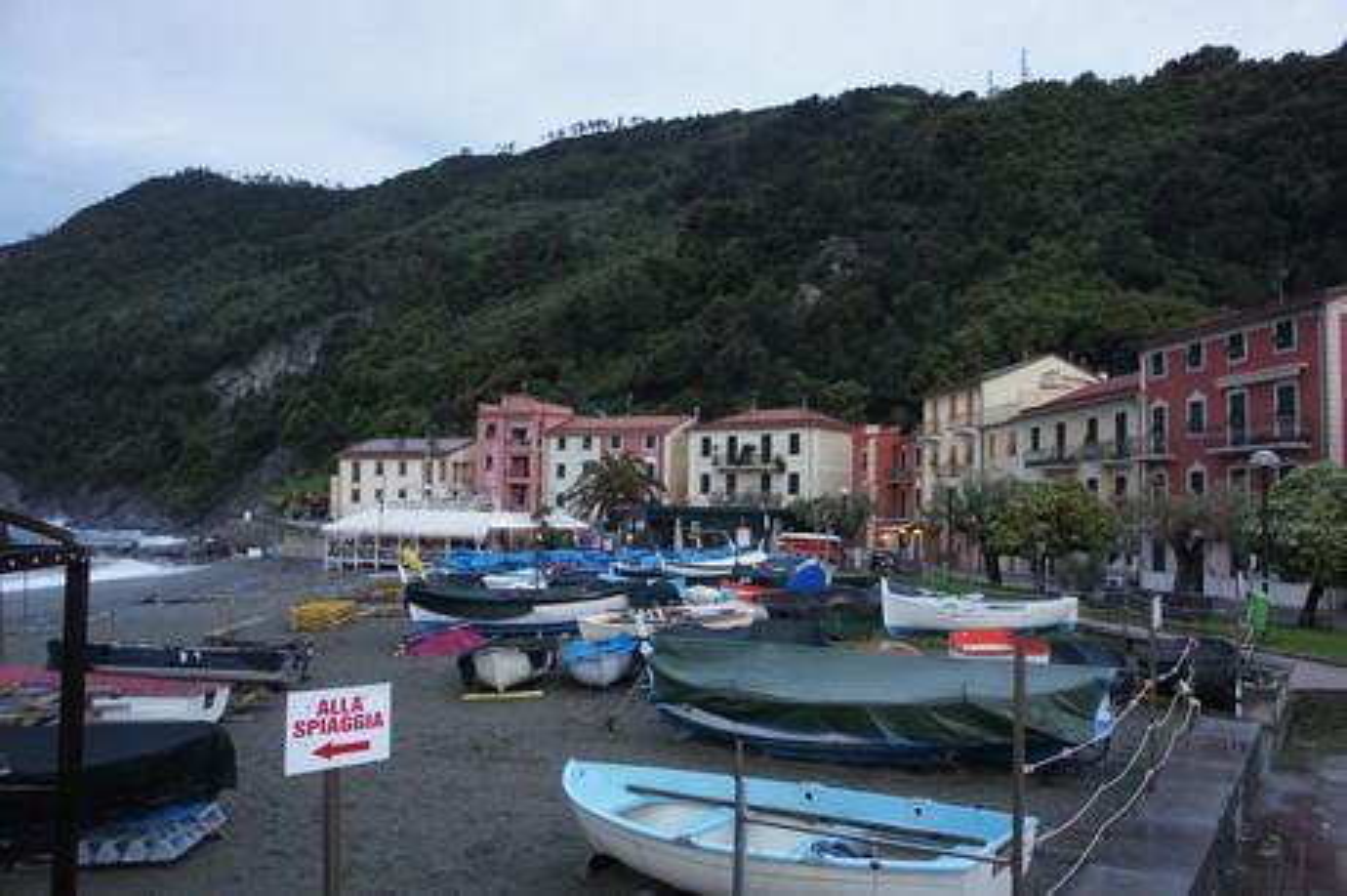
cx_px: 674
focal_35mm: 27
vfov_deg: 47.9
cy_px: 448
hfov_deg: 67.4
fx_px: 1009
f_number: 4
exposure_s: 1/250
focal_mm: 18
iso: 1600
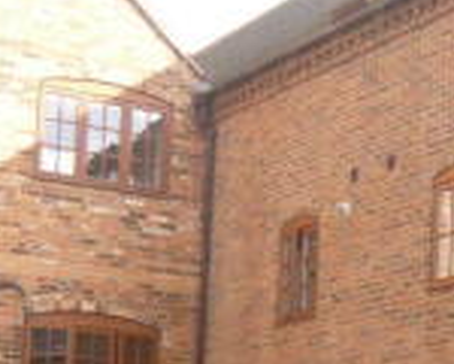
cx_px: 564
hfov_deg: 17.2
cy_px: 405
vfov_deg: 14.2
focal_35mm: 106
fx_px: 1424
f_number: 2.8
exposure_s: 1/250
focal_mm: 4.6
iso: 100
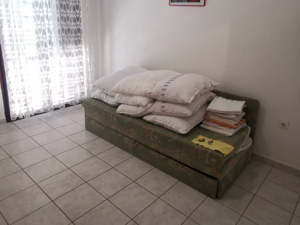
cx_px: 168
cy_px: 86
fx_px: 234
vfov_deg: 50.9
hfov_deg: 65.1
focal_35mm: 27
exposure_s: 1/33.3
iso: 400
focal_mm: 2.35
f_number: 2.2
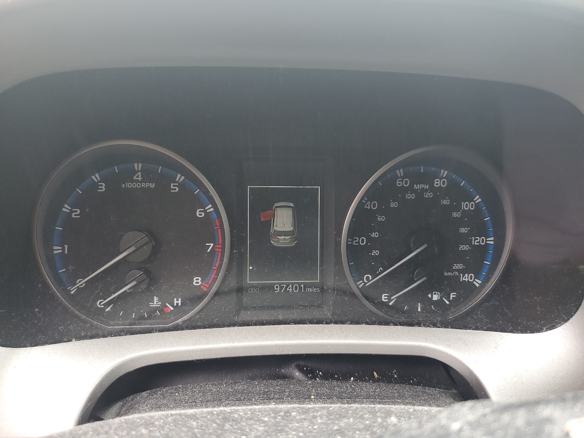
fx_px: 439
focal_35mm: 26
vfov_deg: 53.1
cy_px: 219
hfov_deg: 67.3
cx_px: 292
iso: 78
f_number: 1.5
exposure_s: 1/60.2
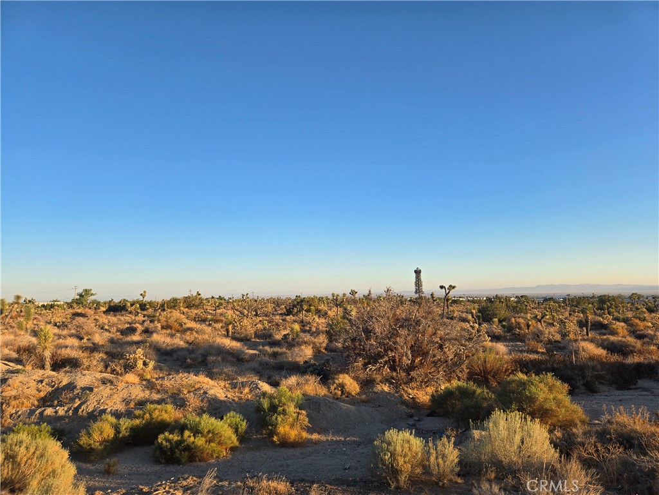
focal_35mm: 23
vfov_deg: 58.9
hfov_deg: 73.9
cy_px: 248
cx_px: 330
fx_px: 438
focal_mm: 5.4
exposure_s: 1/792
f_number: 1.8
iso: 25
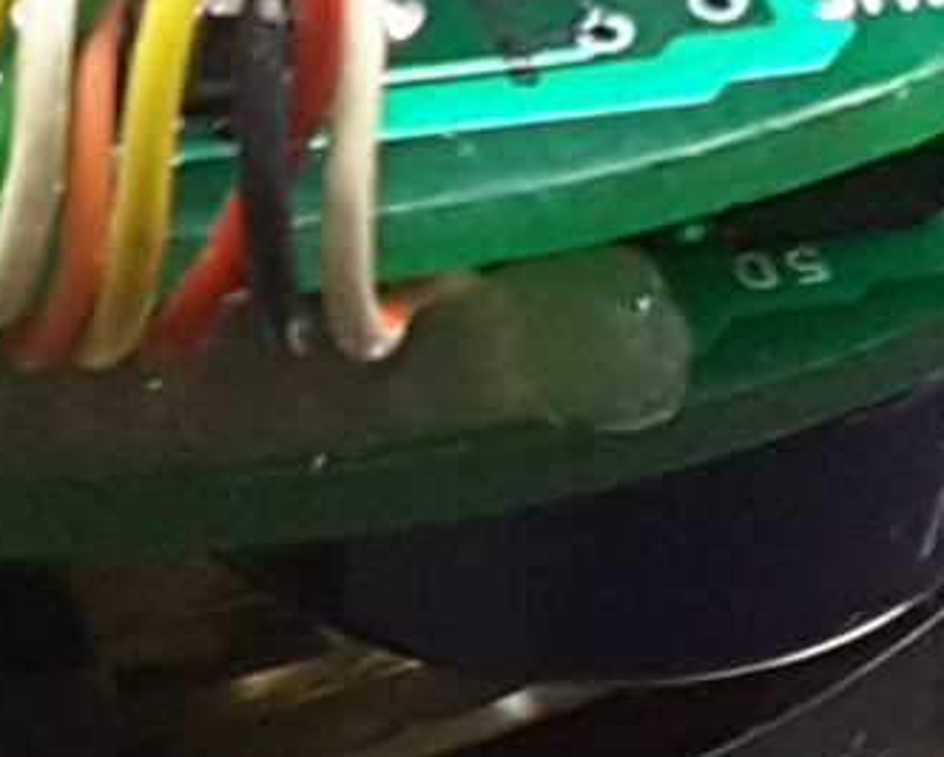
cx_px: -225
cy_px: 885
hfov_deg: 8.2
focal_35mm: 233
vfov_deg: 6.6
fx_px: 6514
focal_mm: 2.9
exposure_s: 1/25
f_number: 1.9
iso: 160
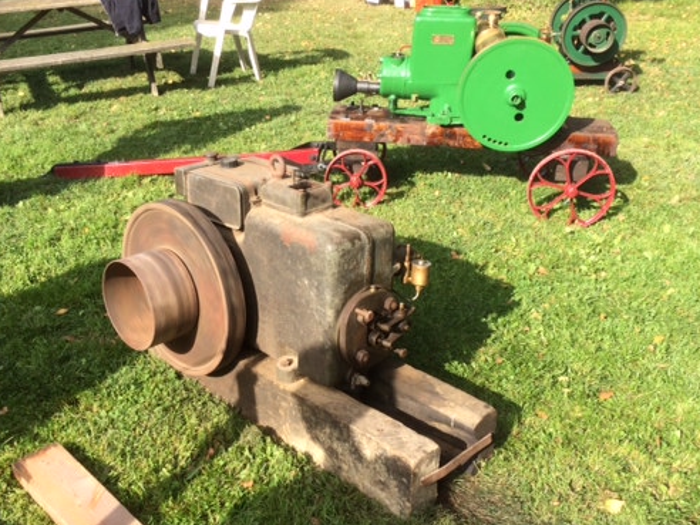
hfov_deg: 47.7
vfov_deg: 36.8
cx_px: 302
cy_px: 282
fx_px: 789
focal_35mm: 39
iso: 32
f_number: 2.2
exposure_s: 1/720
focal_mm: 4.12
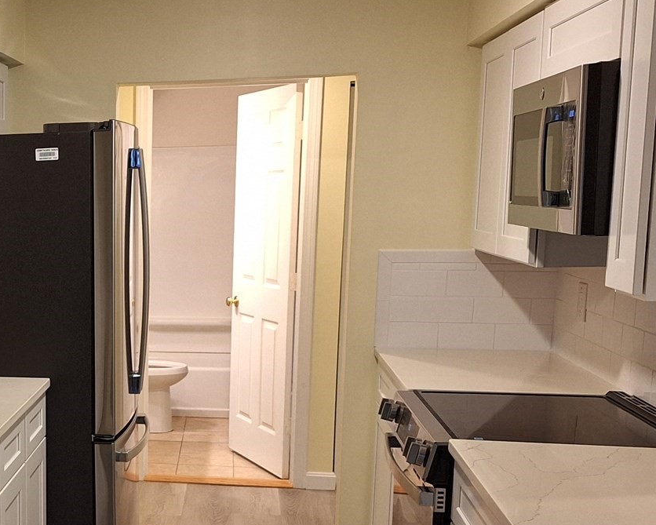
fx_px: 1068
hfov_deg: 31.4
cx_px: -9
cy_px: 385
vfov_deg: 27.3
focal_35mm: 55
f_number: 1.8
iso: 160
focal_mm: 5.54
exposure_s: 1/40
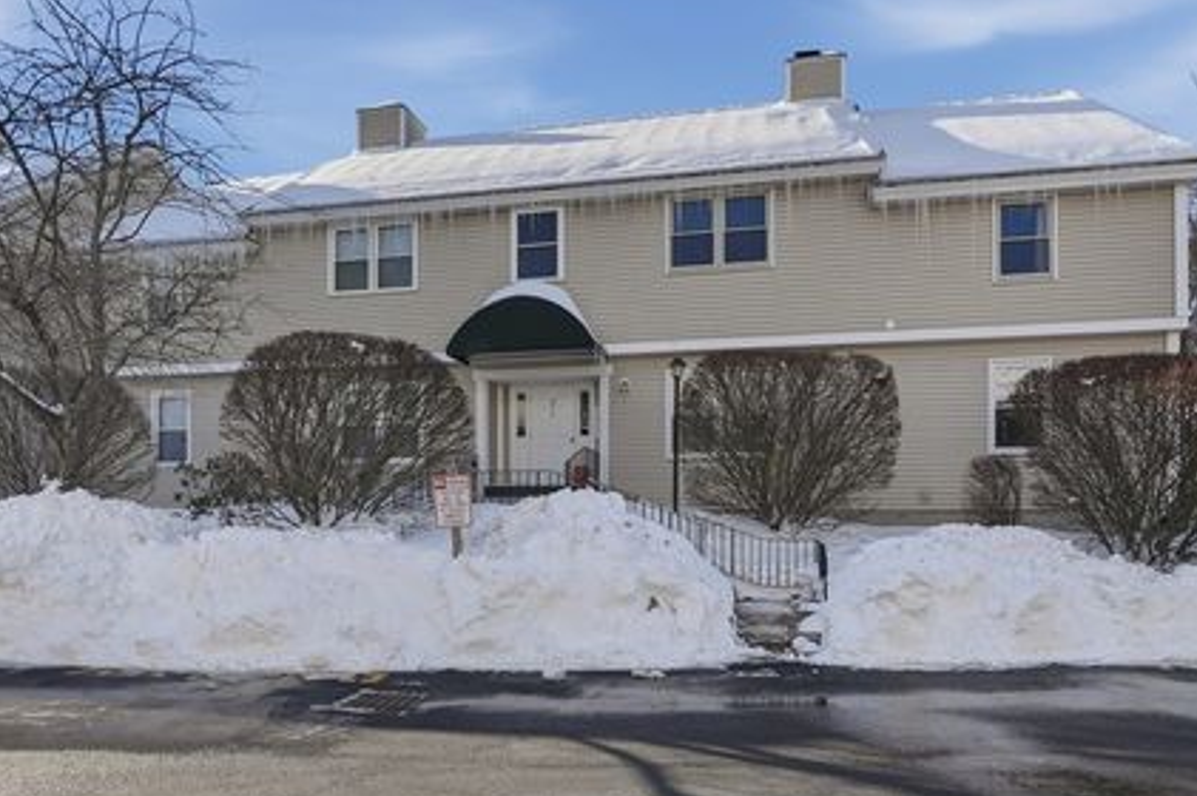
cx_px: 611
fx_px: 651
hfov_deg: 85.2
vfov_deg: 62.9
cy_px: 398
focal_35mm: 20
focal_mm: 11
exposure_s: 1/4000
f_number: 7.1
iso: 400
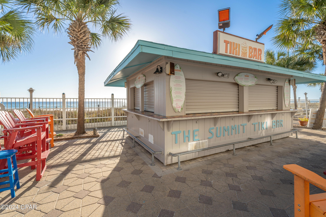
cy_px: 108
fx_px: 145
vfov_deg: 73.7
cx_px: 163
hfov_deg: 96.7
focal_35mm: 16
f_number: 9
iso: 100
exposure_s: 1/160
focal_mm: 16
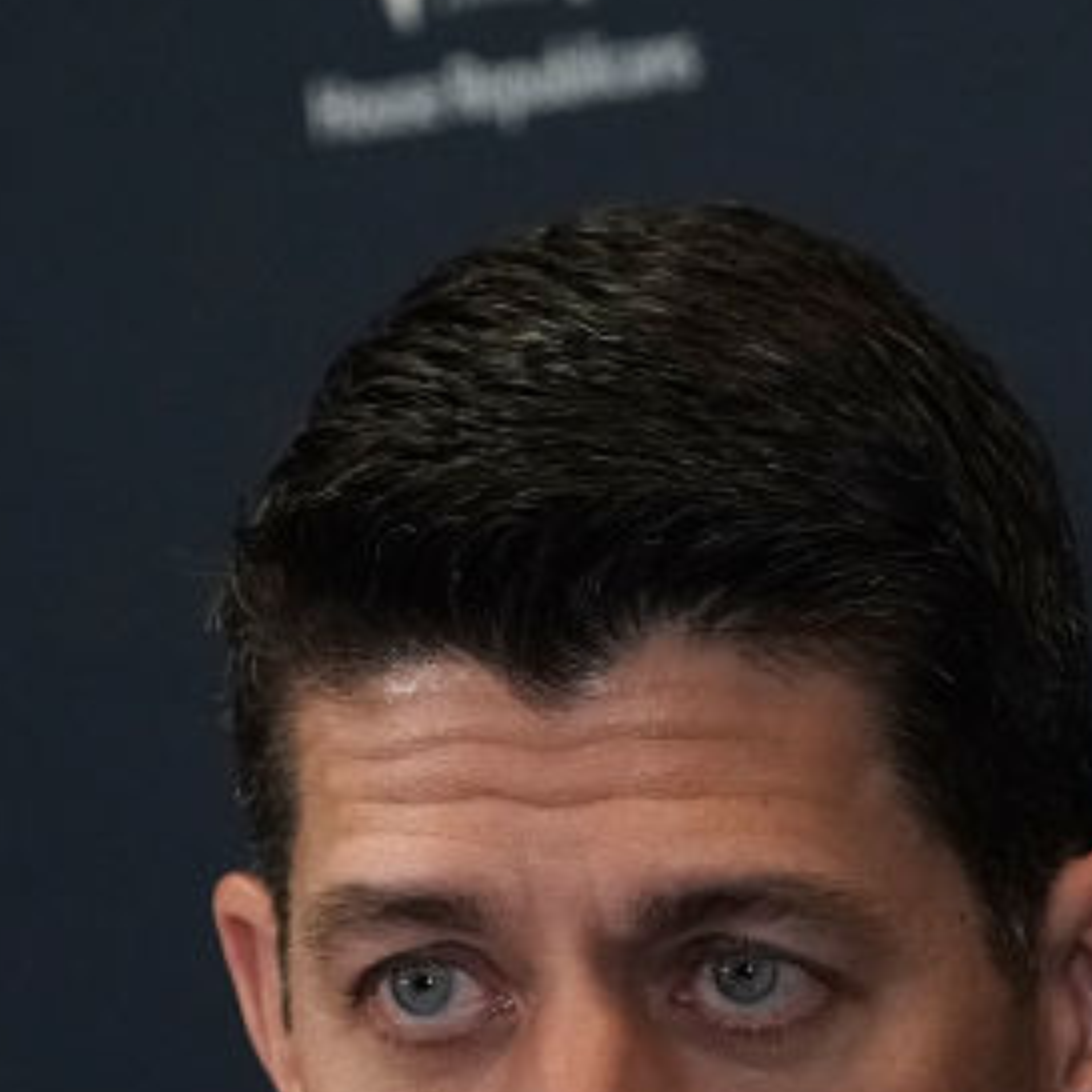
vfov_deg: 3.5
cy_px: 982
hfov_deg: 3.5
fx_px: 17774
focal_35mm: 498
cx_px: 896
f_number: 5.6
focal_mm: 156
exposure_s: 1/640
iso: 6400
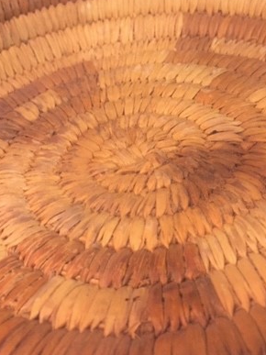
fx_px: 492
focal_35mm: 48
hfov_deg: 30.2
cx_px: 155
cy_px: 135
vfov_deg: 39.4
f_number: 2.2
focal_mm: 4.15
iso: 250
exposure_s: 1/20
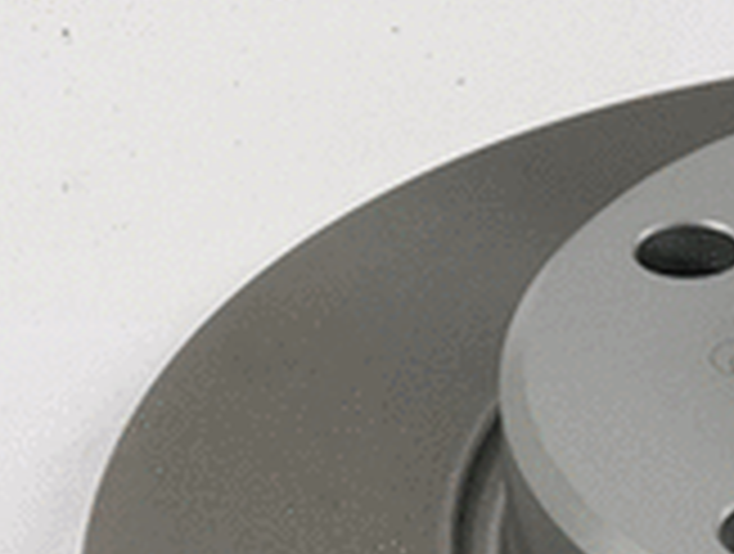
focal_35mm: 186
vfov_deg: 7.9
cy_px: 685
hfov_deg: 10.3
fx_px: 3953
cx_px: 1033
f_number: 2.8
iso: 50
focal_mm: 6.6
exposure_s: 1/106
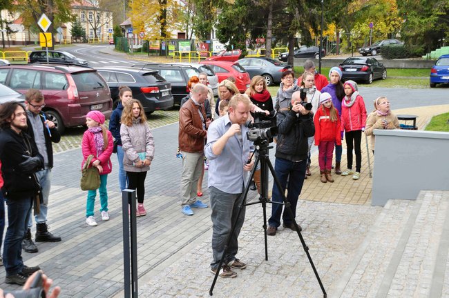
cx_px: 224
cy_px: 149
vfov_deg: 28.0
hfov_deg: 41.2
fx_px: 598
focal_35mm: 48
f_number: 8
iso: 200
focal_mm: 32
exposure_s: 1/80
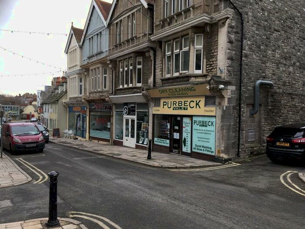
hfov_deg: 61.7
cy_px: 114
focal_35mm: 29
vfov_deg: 48.2
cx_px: 152
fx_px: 256
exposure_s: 1/196
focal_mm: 4.15
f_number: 2.2
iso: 25
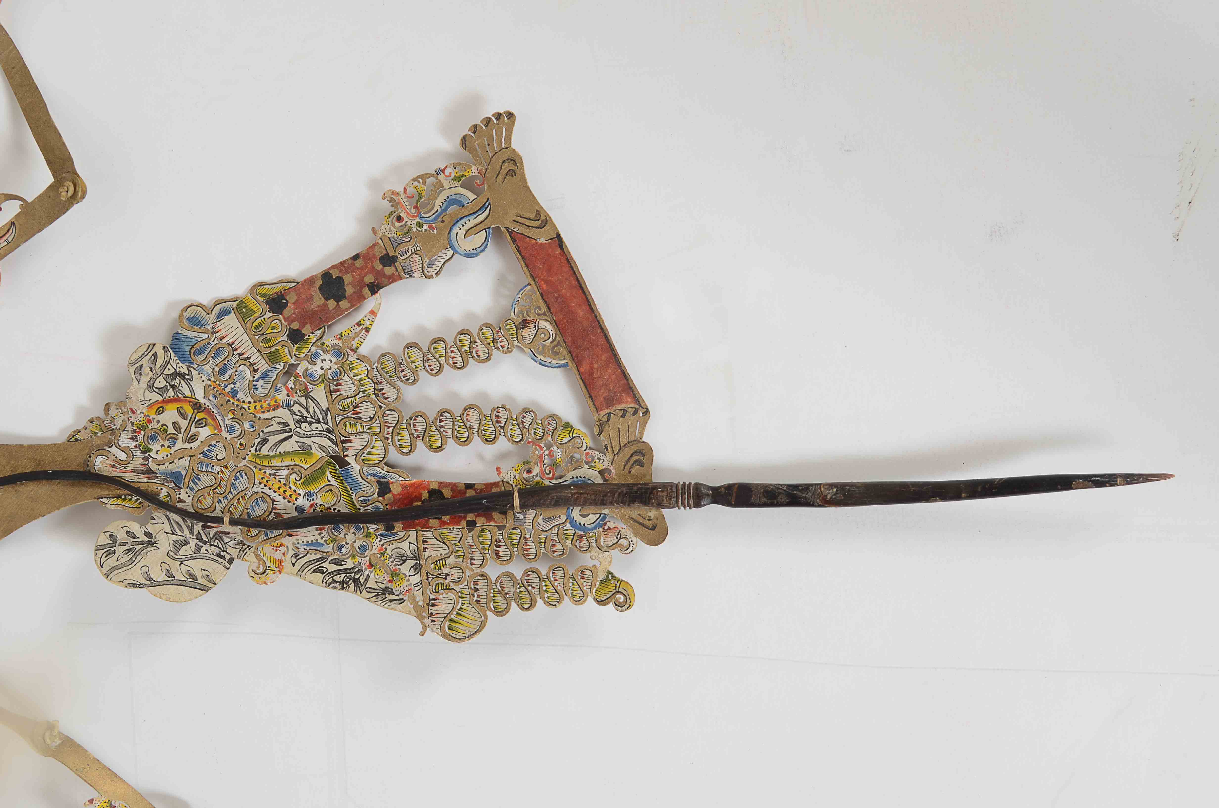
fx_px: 1774
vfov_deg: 25.6
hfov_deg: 37.9
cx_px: 610
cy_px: 404
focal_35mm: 52
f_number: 8
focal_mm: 35
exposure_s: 1/80
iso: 100
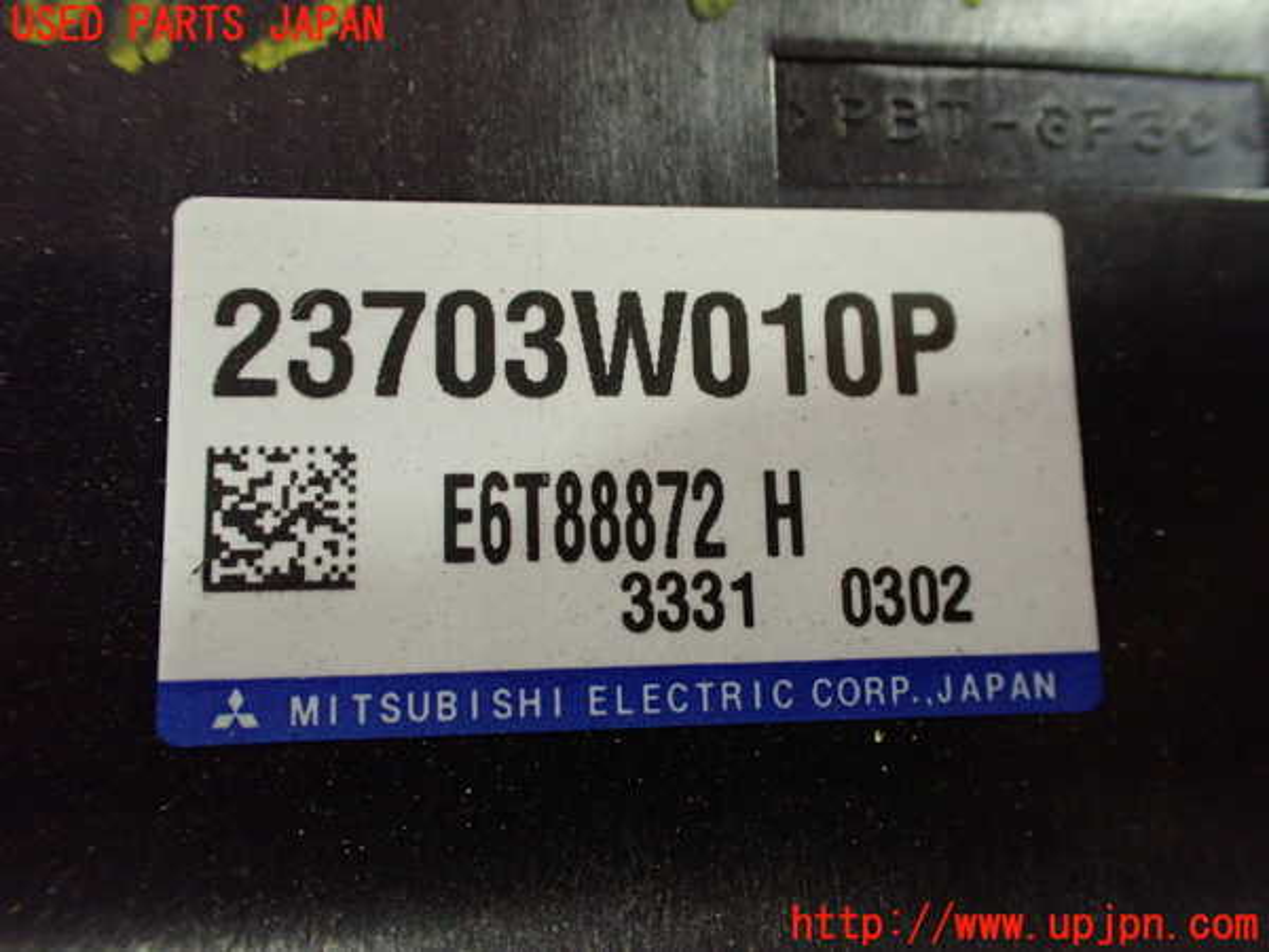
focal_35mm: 30
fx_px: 1100
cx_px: 634
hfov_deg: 60.0
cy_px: 476
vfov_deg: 46.8
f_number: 2.3
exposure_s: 1/30
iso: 1000
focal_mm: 5.4
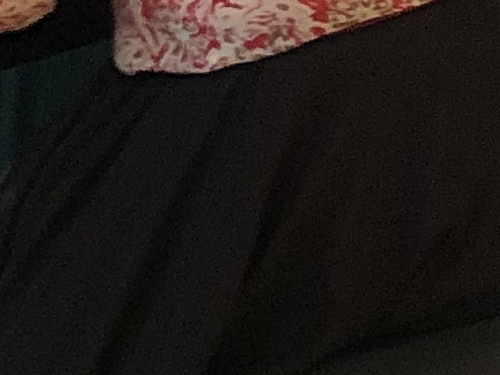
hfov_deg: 7.2
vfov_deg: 6.1
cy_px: -806
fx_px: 3223
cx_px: 1823
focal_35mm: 223
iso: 40
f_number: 1.8
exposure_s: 1/25
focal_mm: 4
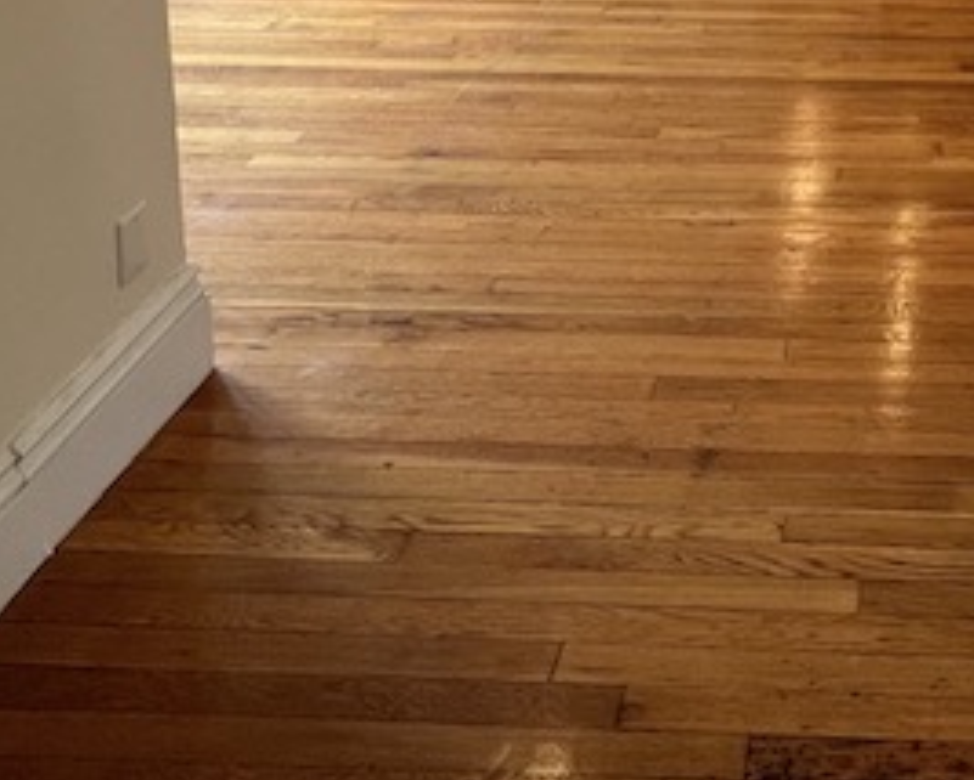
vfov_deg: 29.6
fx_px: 1096
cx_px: 948
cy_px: -284
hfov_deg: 42.2
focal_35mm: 38
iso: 200
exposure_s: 1/120
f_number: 1.8
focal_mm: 1.57
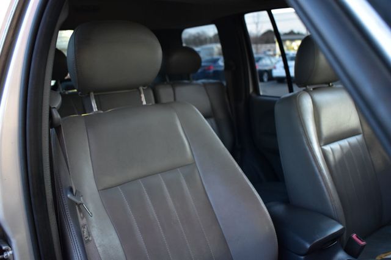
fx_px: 391
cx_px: 196
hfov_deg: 53.2
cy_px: 130
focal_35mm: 36
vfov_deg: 36.8
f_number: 4
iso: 1600
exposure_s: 1/15
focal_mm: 24
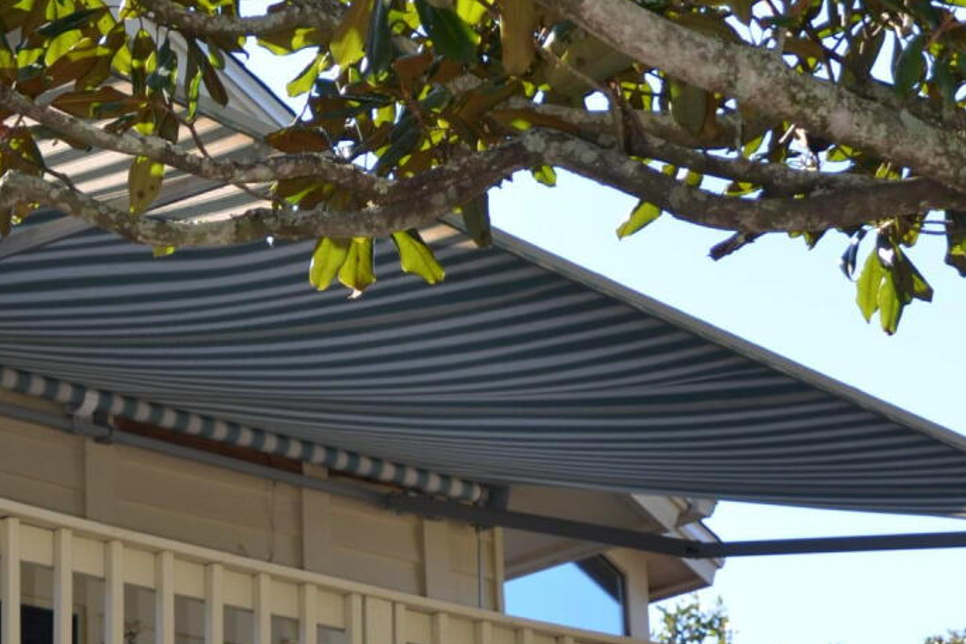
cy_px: 426
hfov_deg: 15.7
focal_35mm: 131
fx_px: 3514
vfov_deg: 10.5
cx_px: 453
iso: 100
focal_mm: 30
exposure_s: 1/250
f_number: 4
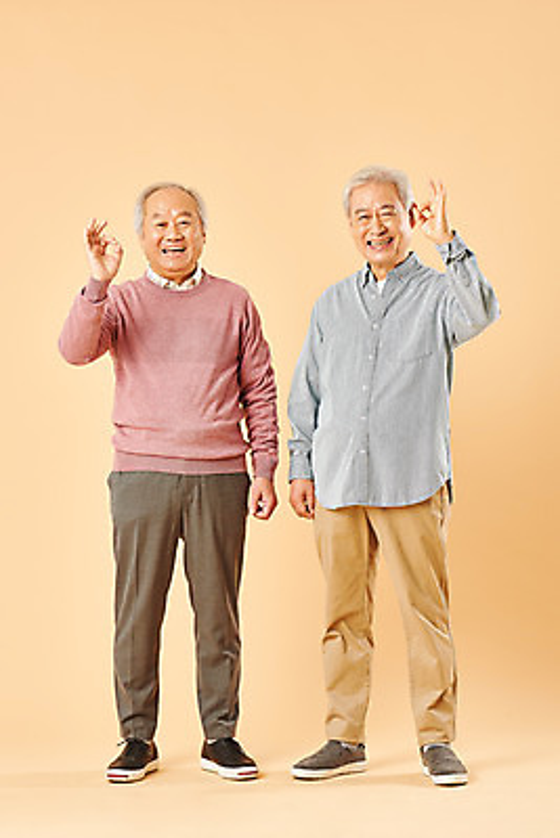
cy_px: 419
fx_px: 2145
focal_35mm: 92
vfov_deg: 22.1
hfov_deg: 14.9
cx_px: 280
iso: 100
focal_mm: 92
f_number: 8
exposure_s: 1/125
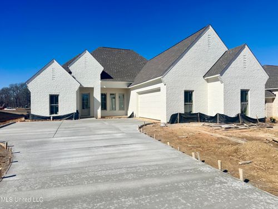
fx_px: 193
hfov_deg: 71.6
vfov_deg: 56.8
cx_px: 139
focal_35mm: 24
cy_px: 104
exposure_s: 1/12048
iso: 80
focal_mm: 6.86
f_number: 1.78
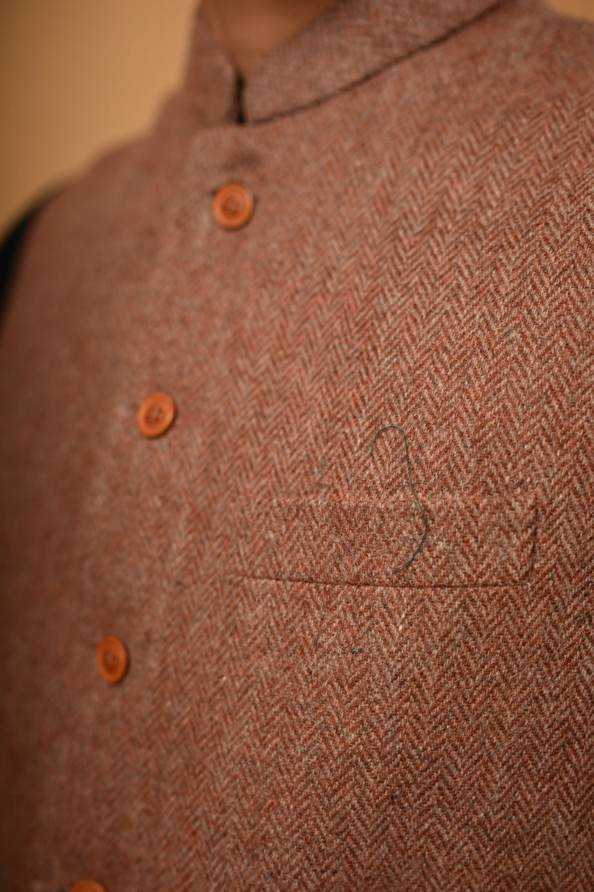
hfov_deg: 27.0
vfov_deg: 39.6
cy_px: 446
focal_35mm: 50
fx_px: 1237
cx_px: 297
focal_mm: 50
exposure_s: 1/1000
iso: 160
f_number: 2.5
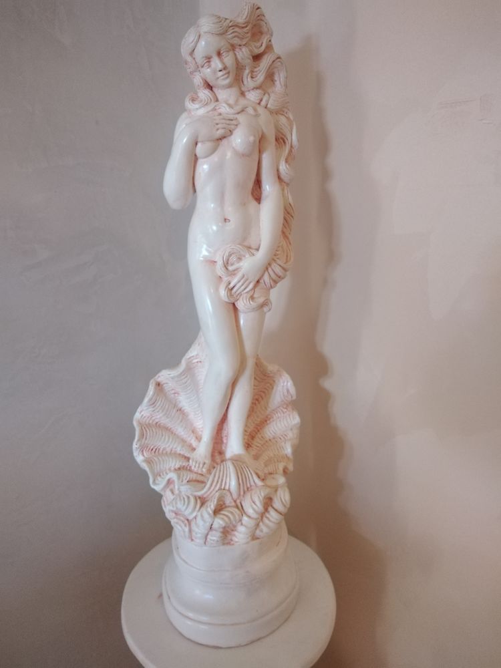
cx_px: 250
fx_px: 502
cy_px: 334
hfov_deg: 53.1
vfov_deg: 67.3
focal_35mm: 26
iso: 676
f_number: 1.8
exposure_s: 1/24
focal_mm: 3.6
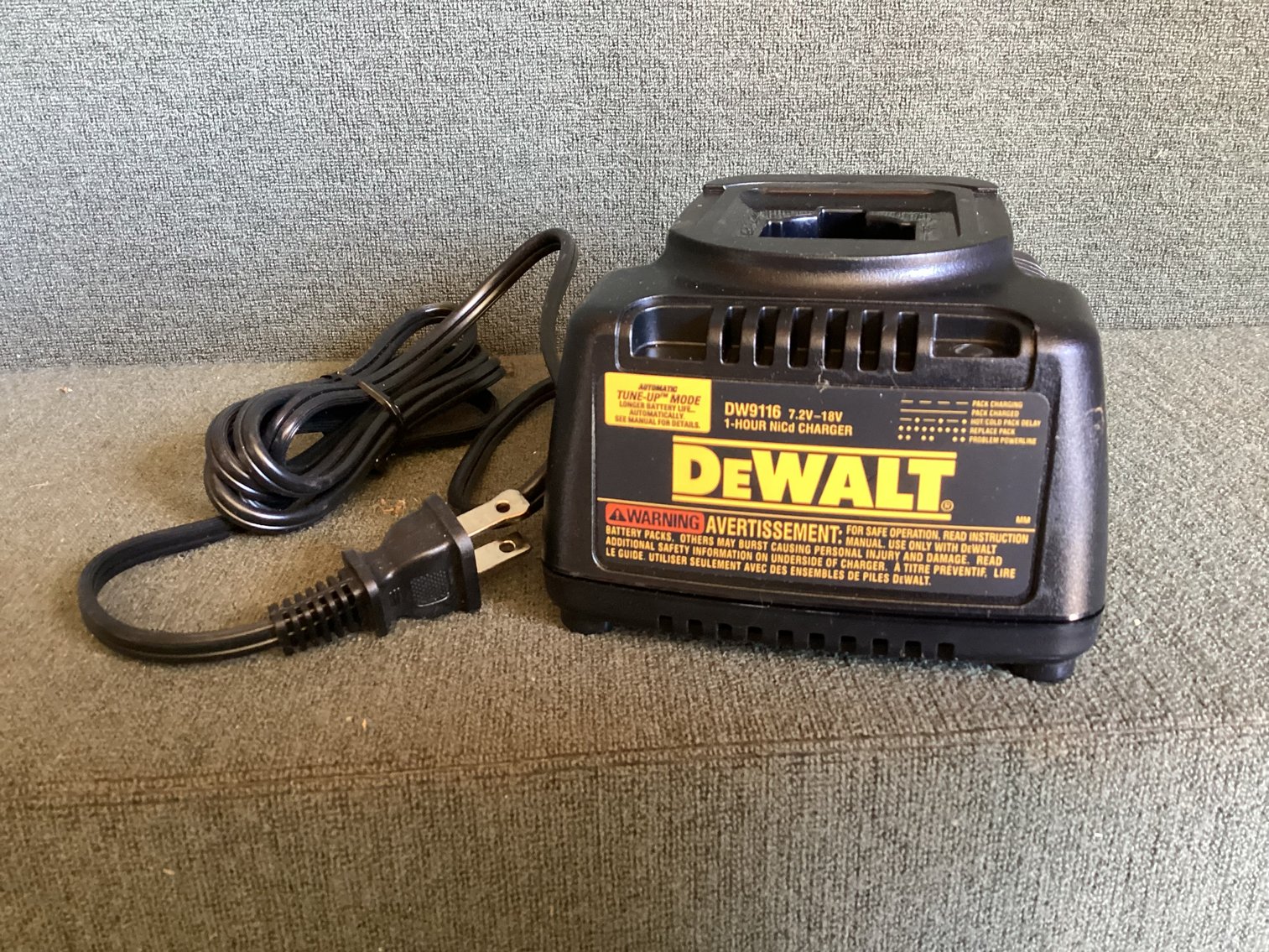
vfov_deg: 45.4
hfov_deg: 58.3
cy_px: 476
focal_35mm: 31
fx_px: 1137
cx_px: 634
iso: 400
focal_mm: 3.3
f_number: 2.4
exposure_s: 1/33
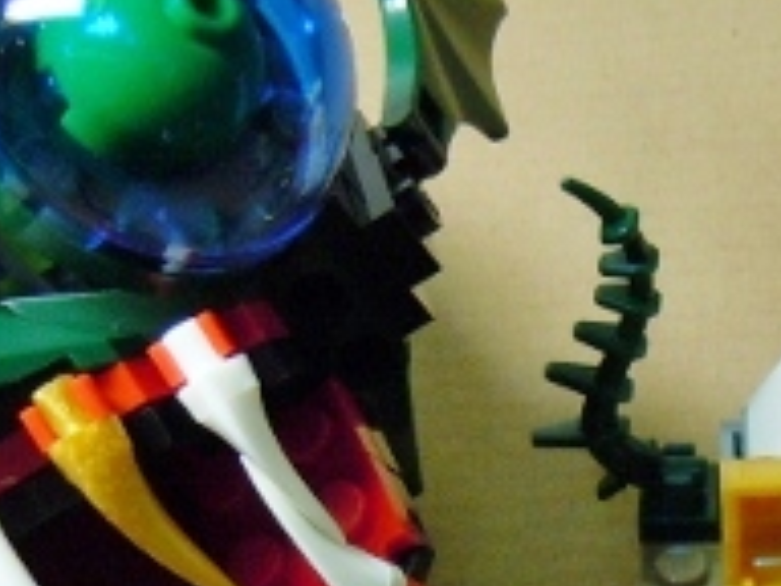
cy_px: 541
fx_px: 2256
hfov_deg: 19.4
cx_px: 643
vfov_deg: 14.6
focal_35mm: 100
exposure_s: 1/60
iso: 320
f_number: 3.5
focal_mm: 5.4
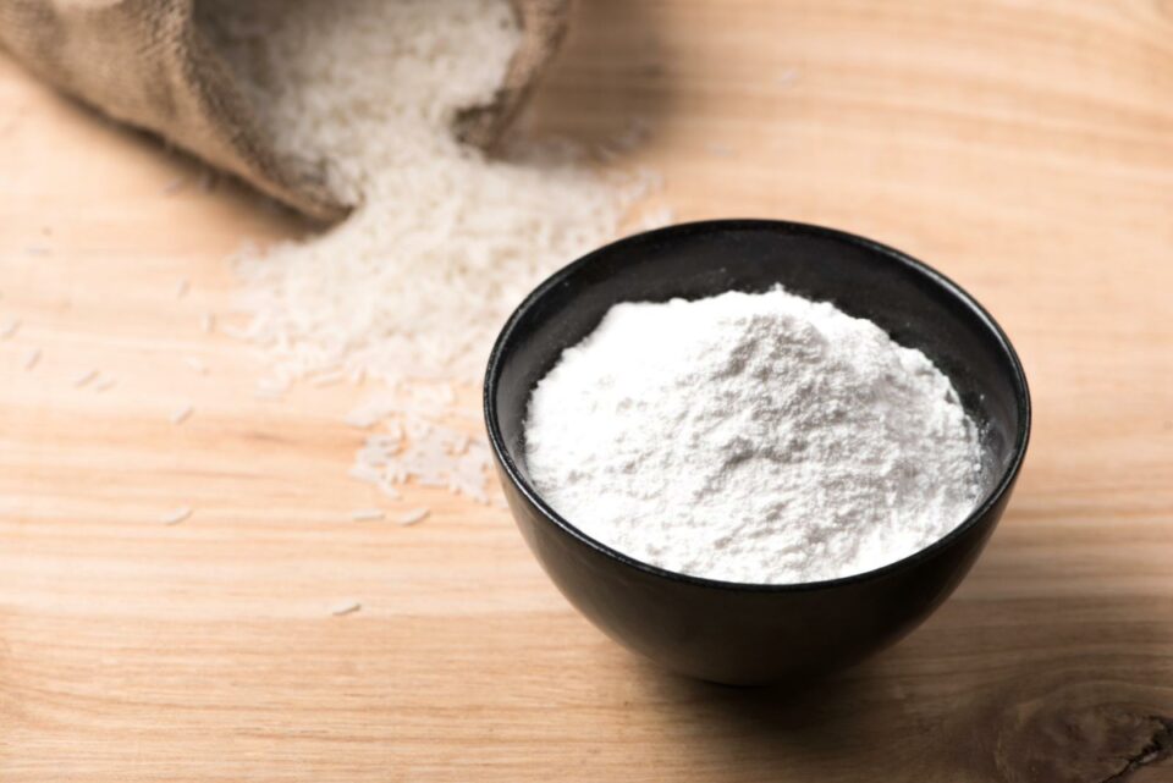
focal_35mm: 105
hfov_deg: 19.4
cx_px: 586
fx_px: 3423
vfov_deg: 13.1
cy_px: 392
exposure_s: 1/160
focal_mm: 105
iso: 100
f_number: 8
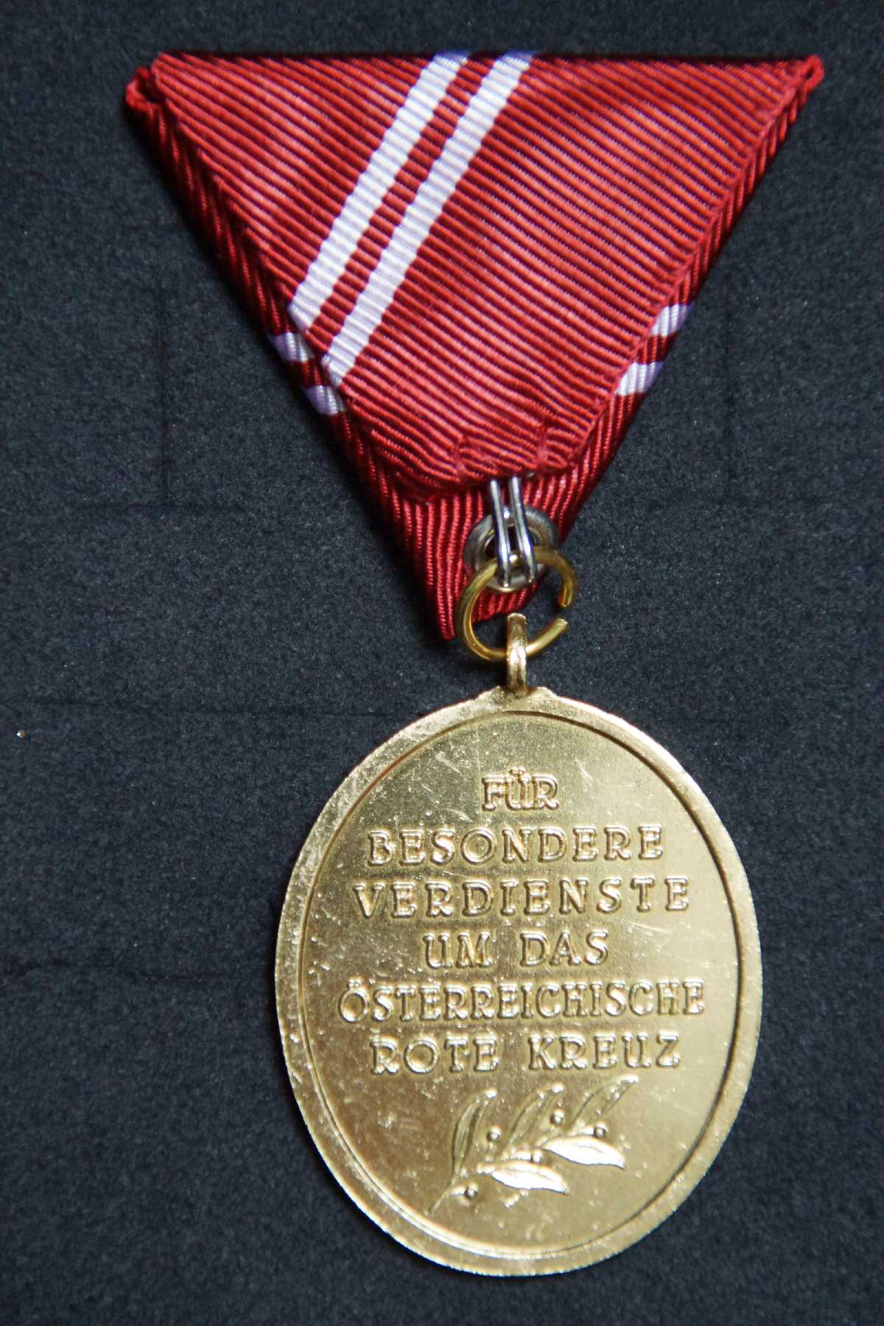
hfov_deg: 4.6
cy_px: 663
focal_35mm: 300
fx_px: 11049
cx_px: 442
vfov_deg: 6.9
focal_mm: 200
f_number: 6.3
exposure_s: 1/100
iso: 1600
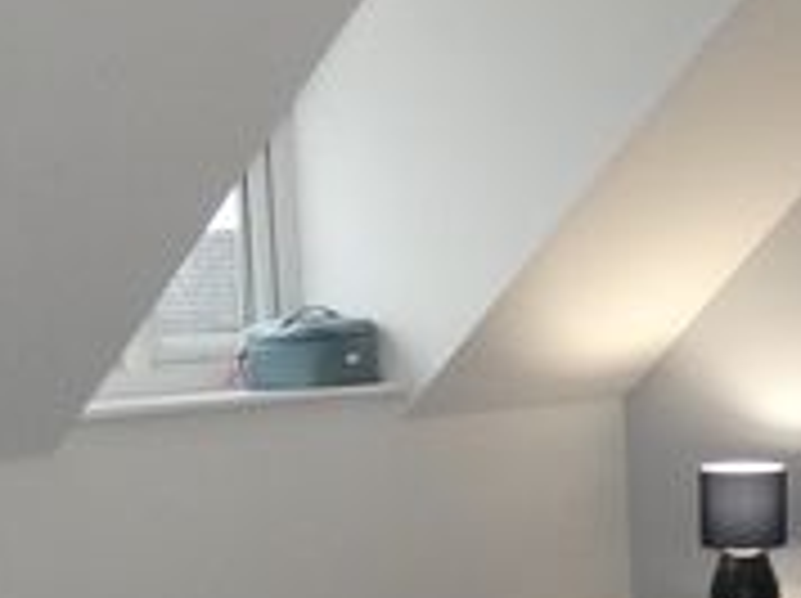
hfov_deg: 21.6
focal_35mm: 90
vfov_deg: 16.2
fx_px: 2080
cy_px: 504
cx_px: 630
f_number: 2.8
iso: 500
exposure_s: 1/60
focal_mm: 3.6
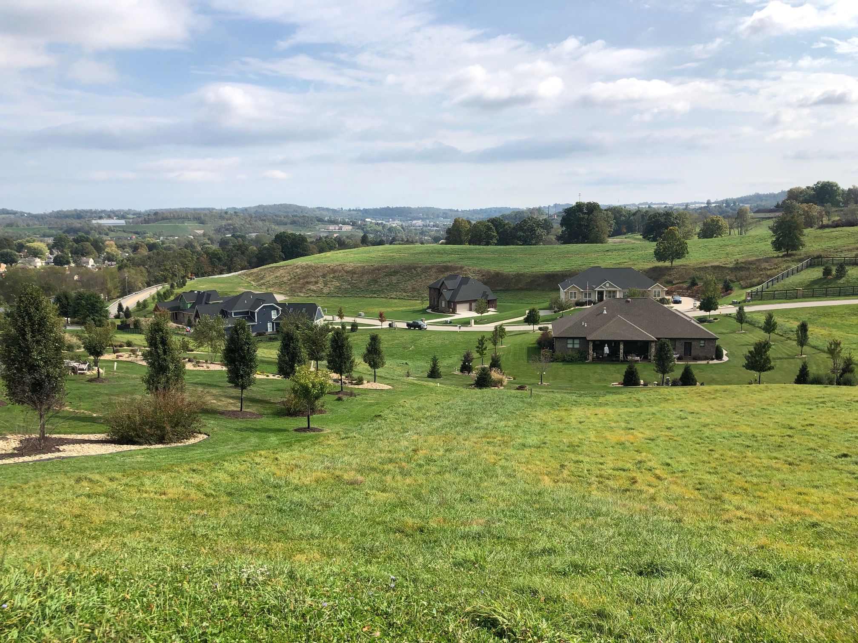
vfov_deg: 49.7
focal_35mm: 28
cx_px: 429
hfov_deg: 63.4
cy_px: 322
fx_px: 694
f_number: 1.8
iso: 20
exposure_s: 1/2315
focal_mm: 3.99
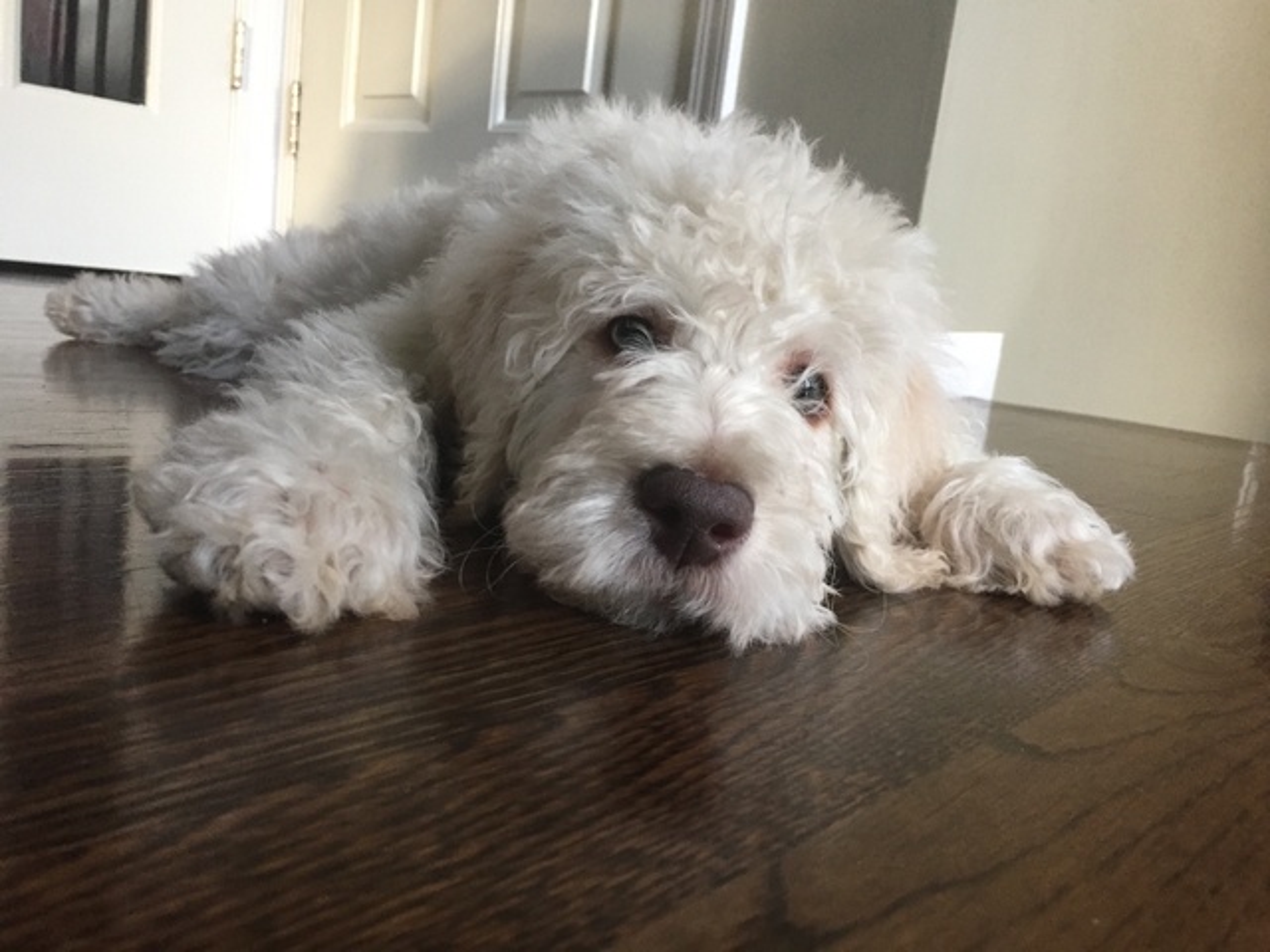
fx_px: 1064
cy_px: 476
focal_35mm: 29
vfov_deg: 48.2
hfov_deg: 61.7
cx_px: 635
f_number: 2.2
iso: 200
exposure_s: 1/30
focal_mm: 4.15
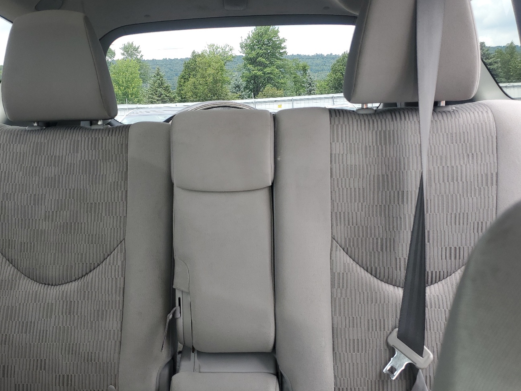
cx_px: 238
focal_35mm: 32
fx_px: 482
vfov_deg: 44.1
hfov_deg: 56.7
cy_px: 180
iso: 50
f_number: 1.5
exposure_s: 1/312
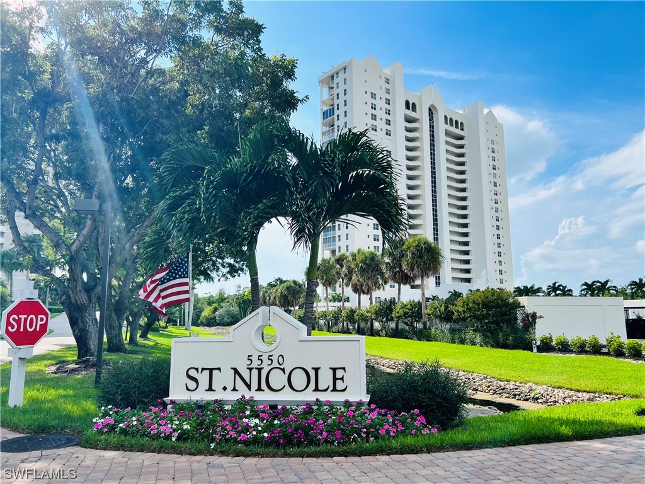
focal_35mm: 26
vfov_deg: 53.1
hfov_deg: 67.3
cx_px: 322
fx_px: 484
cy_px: 242
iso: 50
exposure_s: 1/5882
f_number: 1.5
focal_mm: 5.7
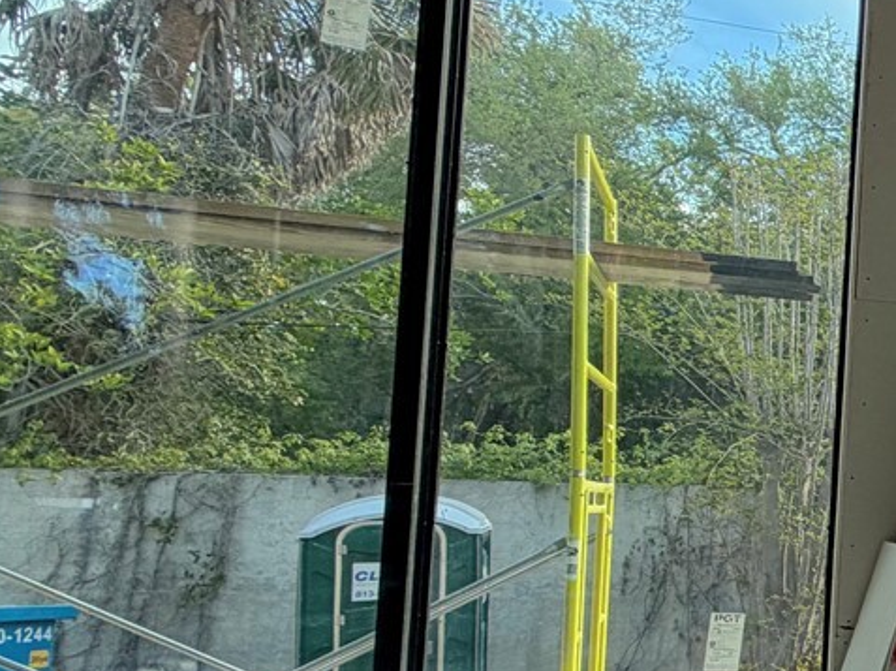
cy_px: 440
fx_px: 1216
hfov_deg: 24.8
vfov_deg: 30.6
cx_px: 1486
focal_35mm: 47
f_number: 2.2
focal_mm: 2.22
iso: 40
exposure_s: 1/228
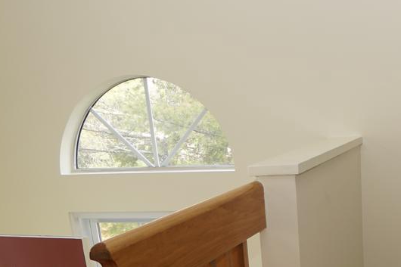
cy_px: 369
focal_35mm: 58
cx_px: 368
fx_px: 646
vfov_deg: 20.8
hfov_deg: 32.6
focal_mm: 10
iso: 100
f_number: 4
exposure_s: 1/60
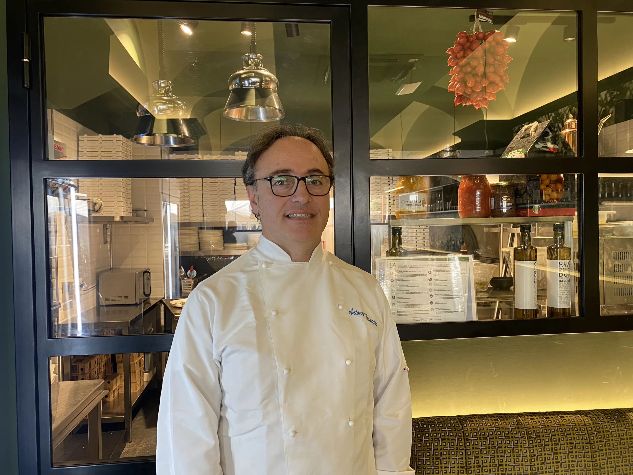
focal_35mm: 26
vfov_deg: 53.1
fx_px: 475
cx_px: 316
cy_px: 238
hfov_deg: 67.3
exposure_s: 1/50
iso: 125
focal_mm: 4.25
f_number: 1.8
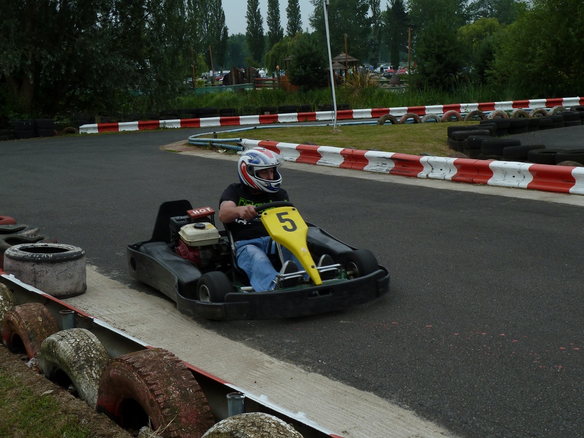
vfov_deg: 28.0
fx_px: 877
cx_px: 292
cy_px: 219
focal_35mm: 52
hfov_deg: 36.8
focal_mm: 8.5
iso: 80
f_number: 4.5
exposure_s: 1/640
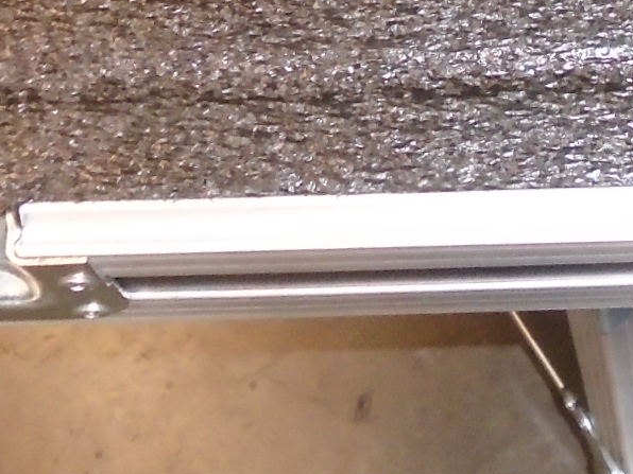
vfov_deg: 11.7
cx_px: 858
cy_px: -477
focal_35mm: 113
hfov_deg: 16.3
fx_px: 2066
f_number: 3.2
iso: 320
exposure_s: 1/30
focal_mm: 4.6
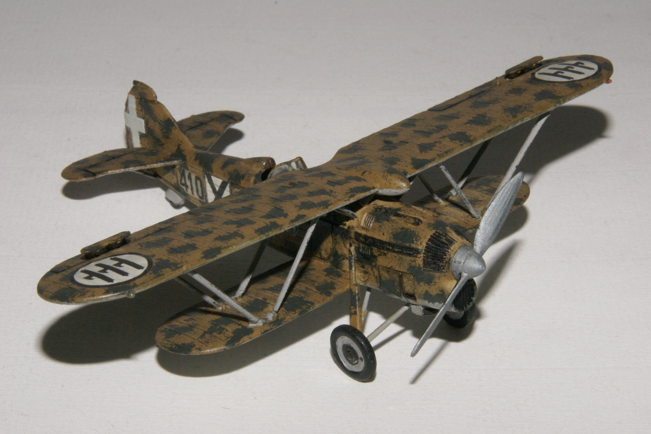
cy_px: 217
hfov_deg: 13.7
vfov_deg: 9.1
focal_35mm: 150
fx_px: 2712
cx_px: 326
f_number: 36
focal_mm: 100
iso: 400
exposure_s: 1/125
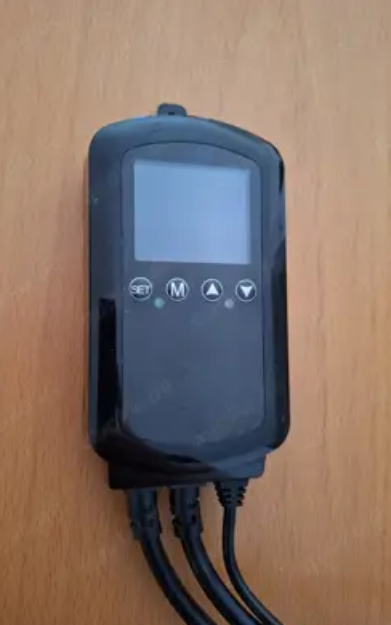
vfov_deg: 72.5
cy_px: 316
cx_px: 184
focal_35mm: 25
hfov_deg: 49.3
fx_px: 426
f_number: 1.8
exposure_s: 1/20
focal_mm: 5.54
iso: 400
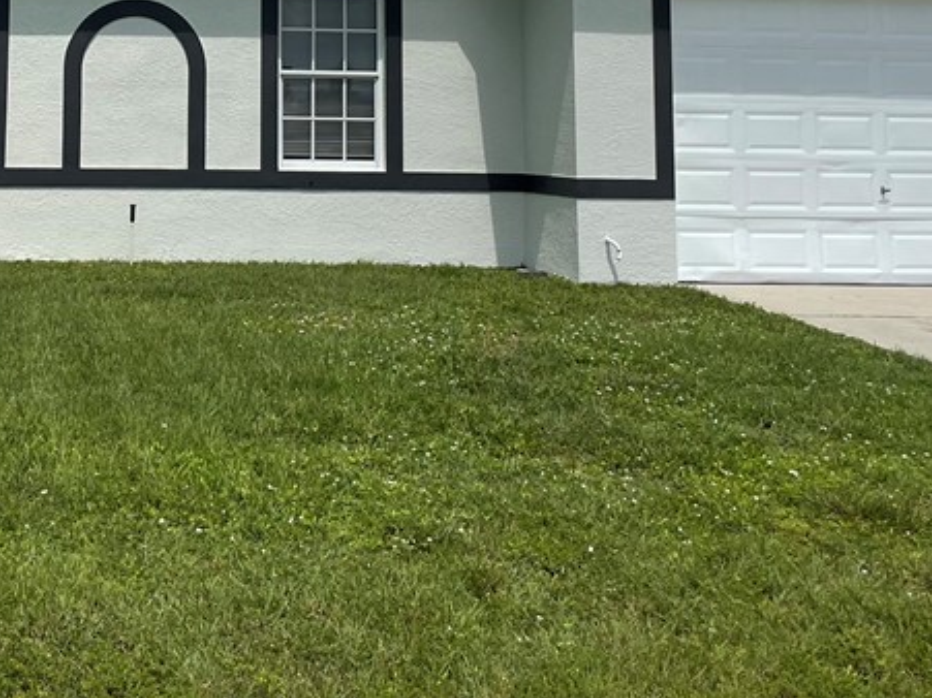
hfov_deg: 31.6
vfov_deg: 23.6
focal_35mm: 59
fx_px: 1588
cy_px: -27
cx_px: 155
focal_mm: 4.2
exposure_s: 1/9804
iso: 50
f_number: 1.6
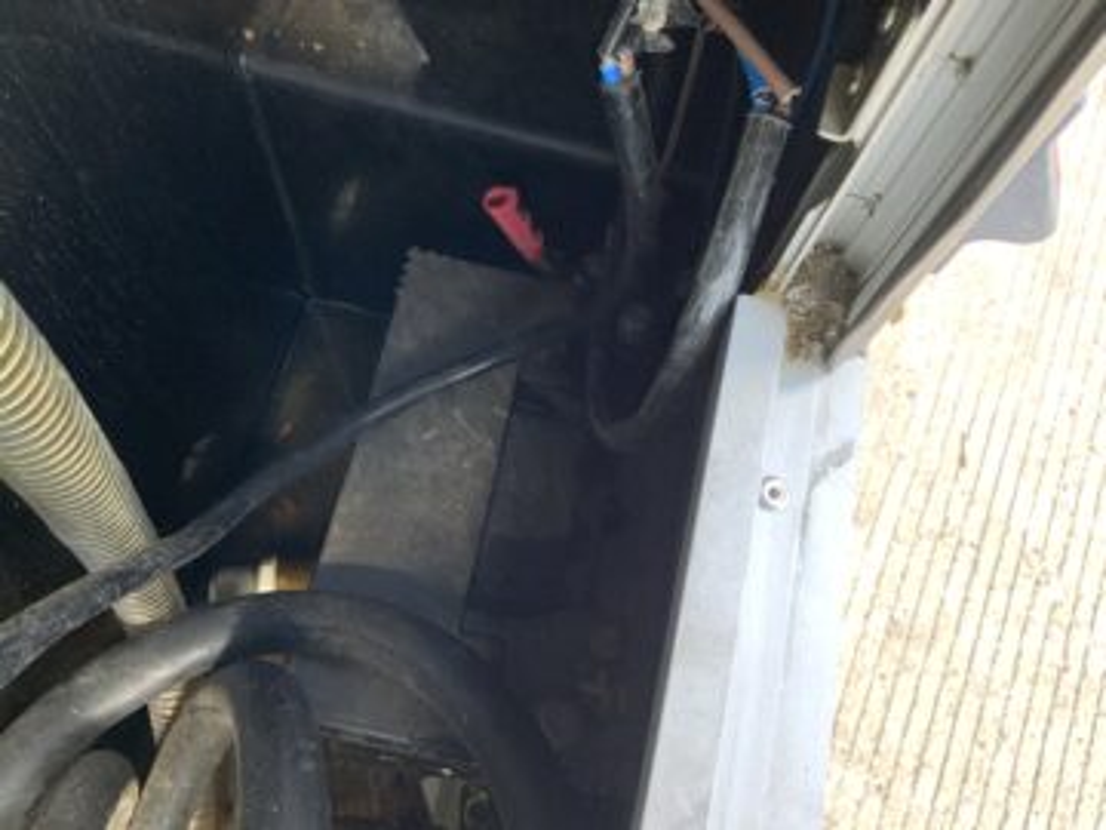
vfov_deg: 48.2
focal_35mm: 29
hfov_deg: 61.7
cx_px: 553
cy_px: 415
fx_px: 927
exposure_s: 1/122
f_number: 1.8
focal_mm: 3
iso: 64
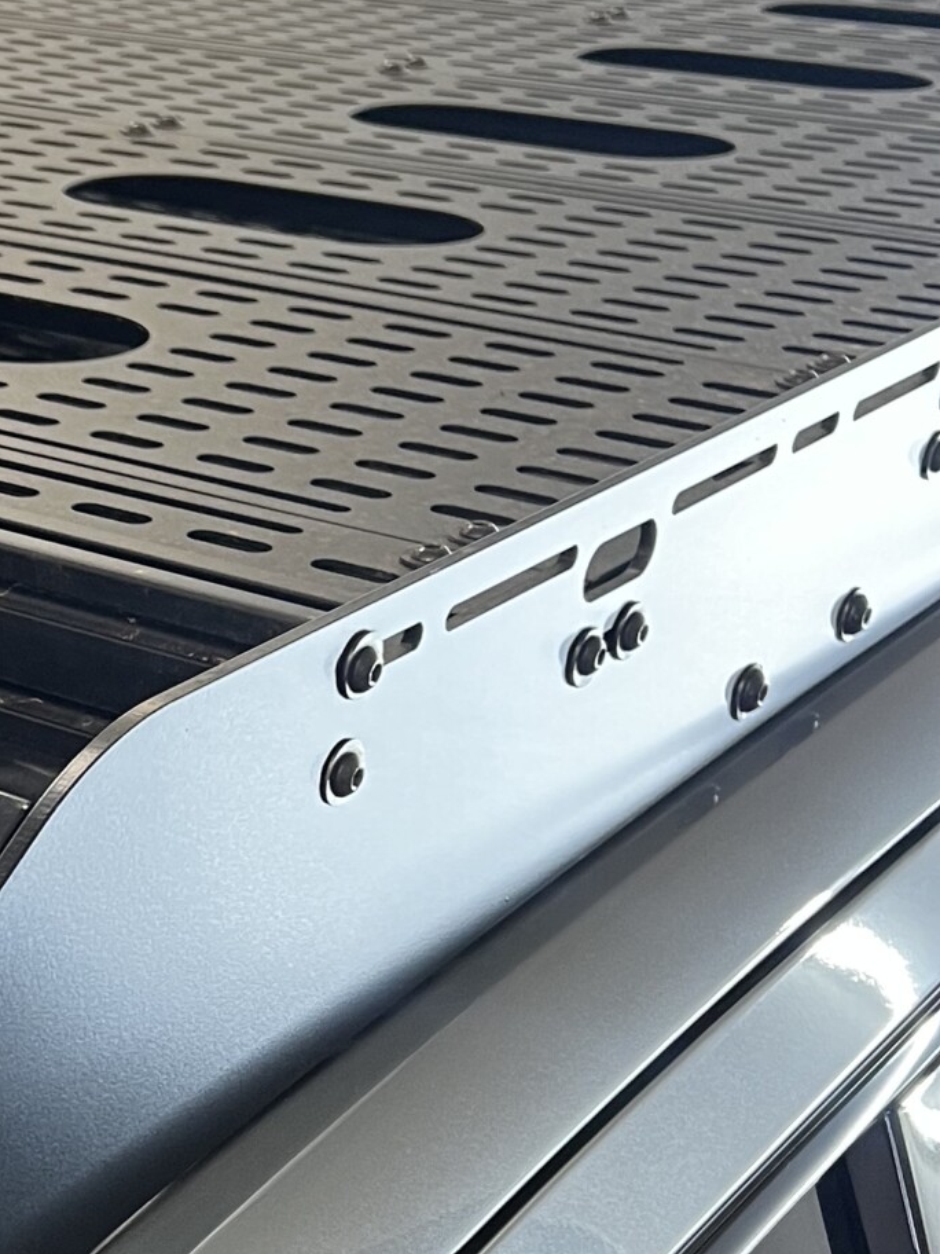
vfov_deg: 26.2
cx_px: -377
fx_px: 2643
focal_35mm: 73
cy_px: 983
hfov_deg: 18.4
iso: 160
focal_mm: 5.7
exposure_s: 1/60
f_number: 1.5
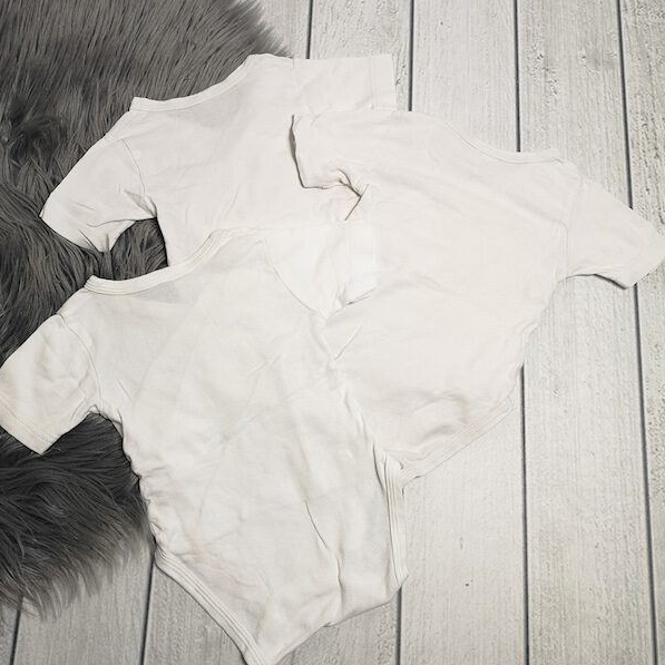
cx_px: 332
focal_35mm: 32
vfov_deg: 51.1
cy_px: 344
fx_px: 696
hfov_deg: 51.1
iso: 100
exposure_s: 1/50
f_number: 1.8
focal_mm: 5.58
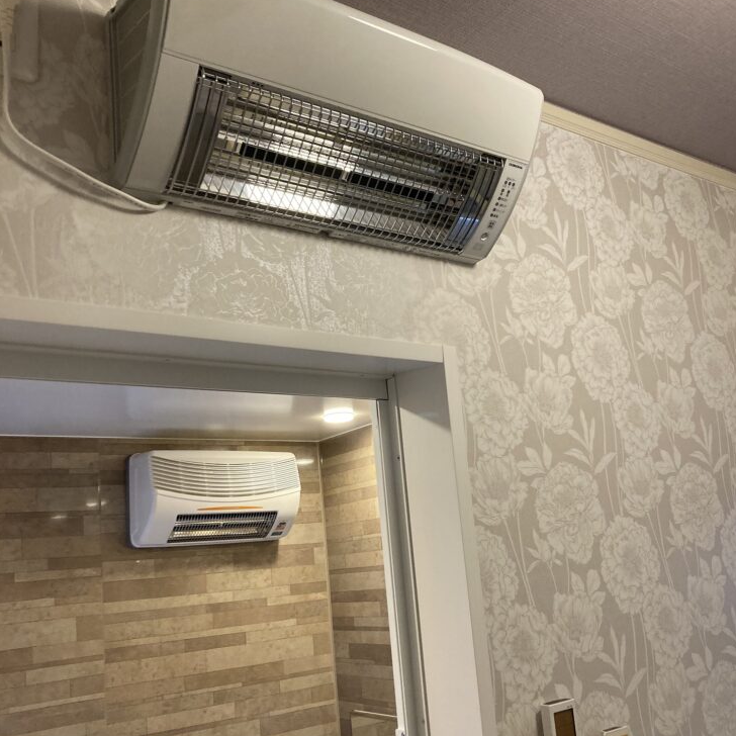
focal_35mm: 34
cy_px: 426
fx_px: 818
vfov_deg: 48.3
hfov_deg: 48.4
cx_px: 375
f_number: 1.8
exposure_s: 1/60
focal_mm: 3.99
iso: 200
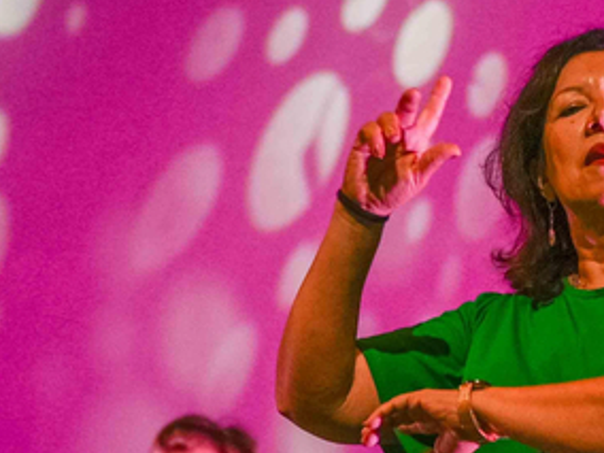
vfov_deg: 5.5
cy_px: 532
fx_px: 4729
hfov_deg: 7.3
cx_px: 372
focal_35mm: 271
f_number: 2.2
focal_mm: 50
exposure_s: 1/320
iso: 500
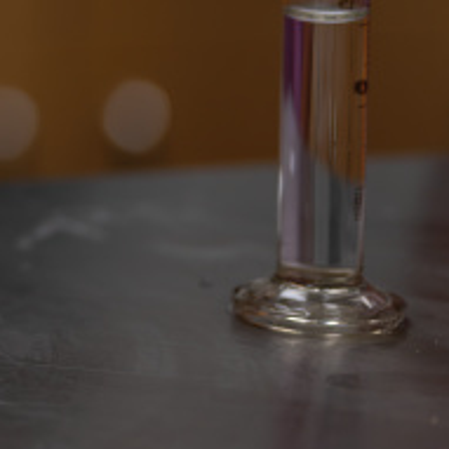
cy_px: -236
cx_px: -639
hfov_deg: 7.4
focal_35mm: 222
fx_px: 3258
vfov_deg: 7.7
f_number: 2.2
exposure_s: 1/250
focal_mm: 50
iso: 450
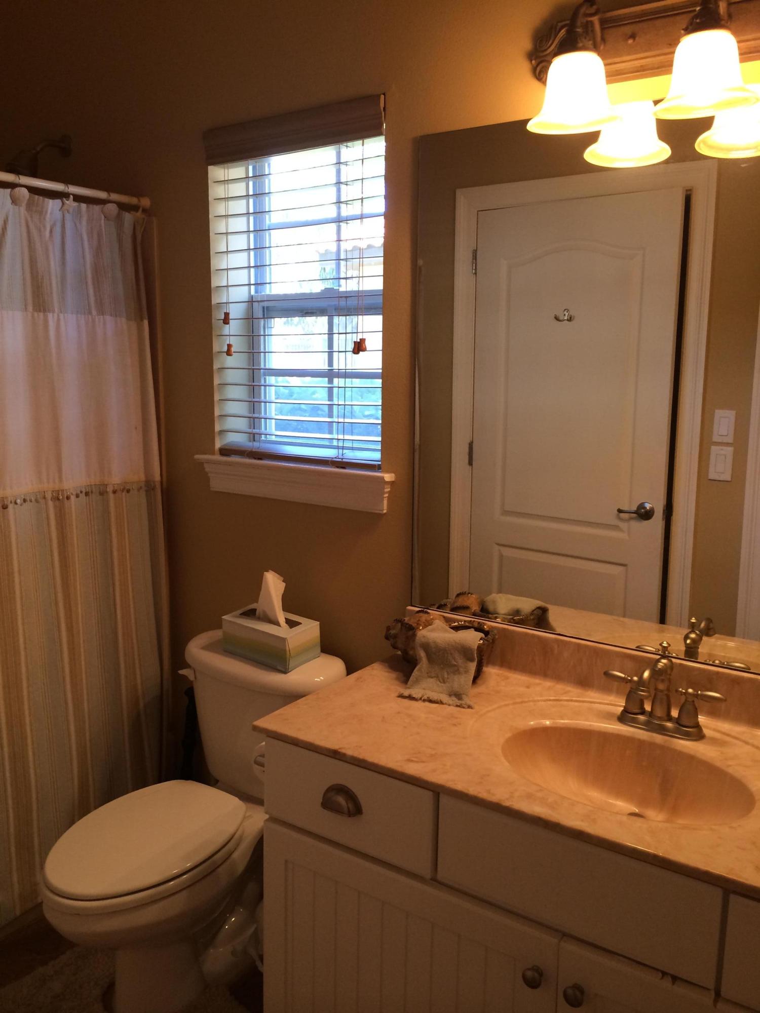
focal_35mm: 30
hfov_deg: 46.8
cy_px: 506
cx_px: 380
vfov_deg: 60.0
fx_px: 878
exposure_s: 1/30
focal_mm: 4.12
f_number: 2.2
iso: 50
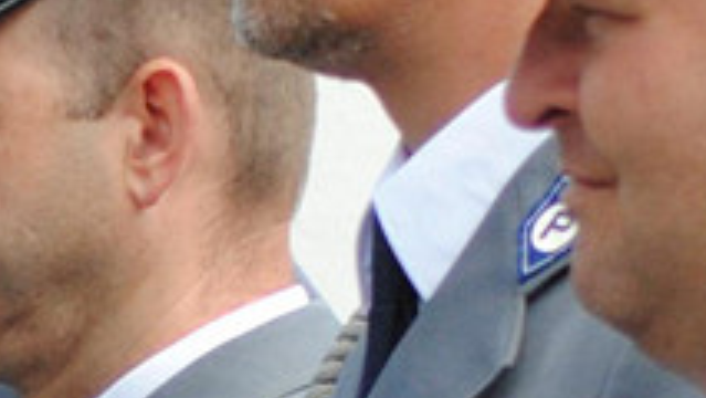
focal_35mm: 660
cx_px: -278
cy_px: 750
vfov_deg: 1.8
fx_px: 12360
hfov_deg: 3.3
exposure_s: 1/400
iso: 400
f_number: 5.6
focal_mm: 70
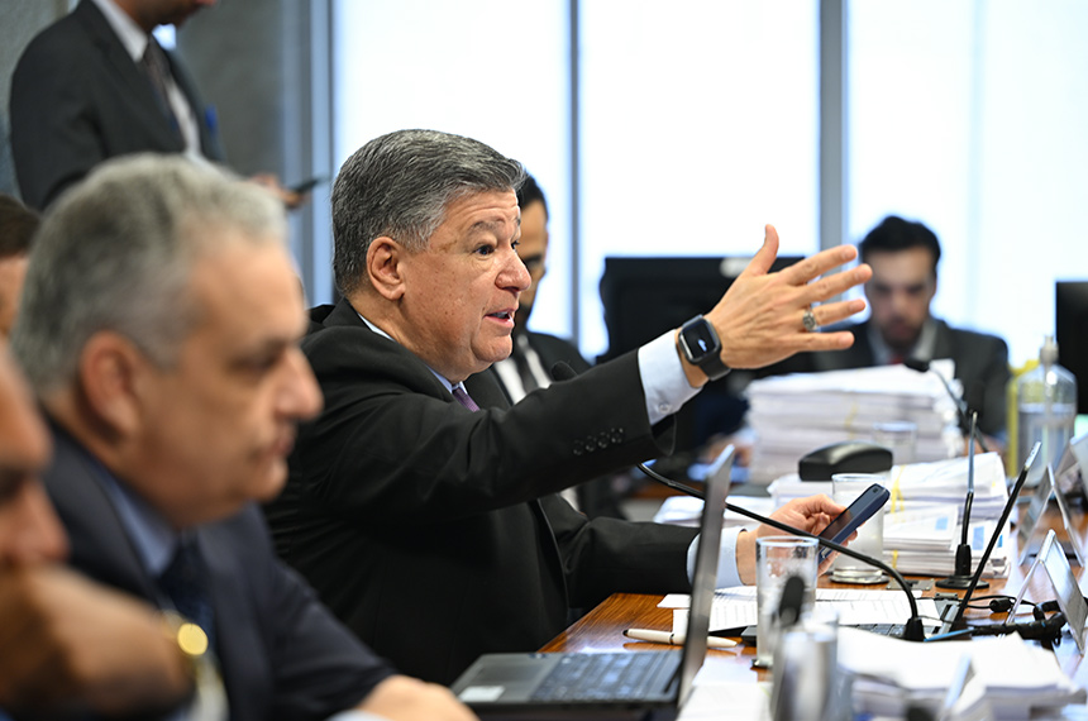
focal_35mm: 120
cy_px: 360
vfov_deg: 11.4
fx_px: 3620
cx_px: 544
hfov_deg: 17.1
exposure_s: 1/50
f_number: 2.8
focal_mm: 120
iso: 400
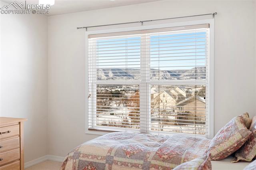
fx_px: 249
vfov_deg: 37.8
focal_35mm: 35
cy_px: 85
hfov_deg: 54.5
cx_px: 128
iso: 250
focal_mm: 35
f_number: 7.1
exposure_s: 1/15
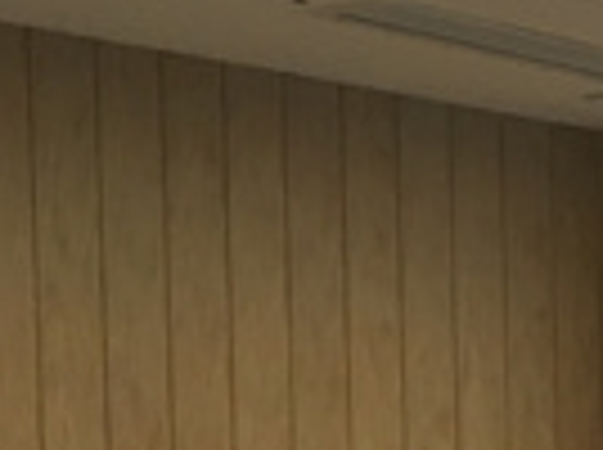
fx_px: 2643
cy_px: 835
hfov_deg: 10.9
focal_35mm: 152
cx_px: 1480
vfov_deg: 9.2
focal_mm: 4.15
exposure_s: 1/33
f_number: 2.2
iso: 50
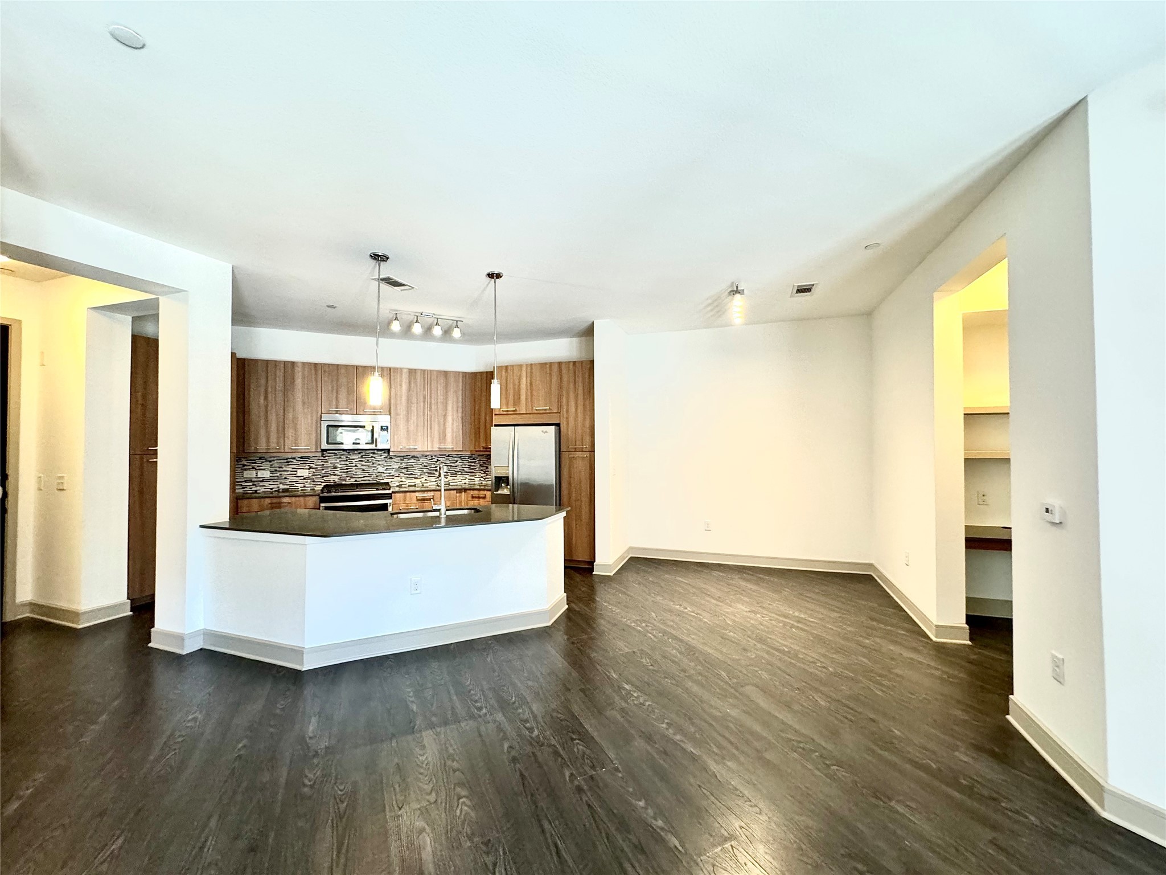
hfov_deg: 102.1
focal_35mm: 14
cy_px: 438
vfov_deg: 85.7
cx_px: 583
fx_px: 472
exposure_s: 1/60
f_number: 2.2
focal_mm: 2.22
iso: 250
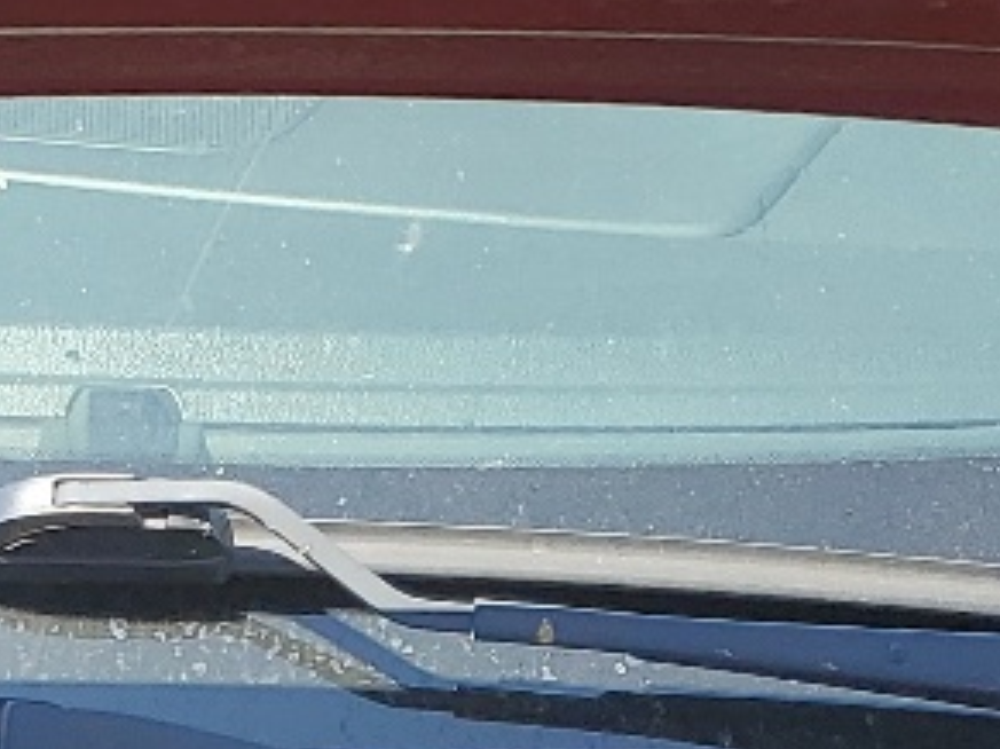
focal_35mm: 143
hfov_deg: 13.7
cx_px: 199
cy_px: 2024
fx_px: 4129
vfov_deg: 9.0
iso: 50
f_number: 1.5
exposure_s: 1/588
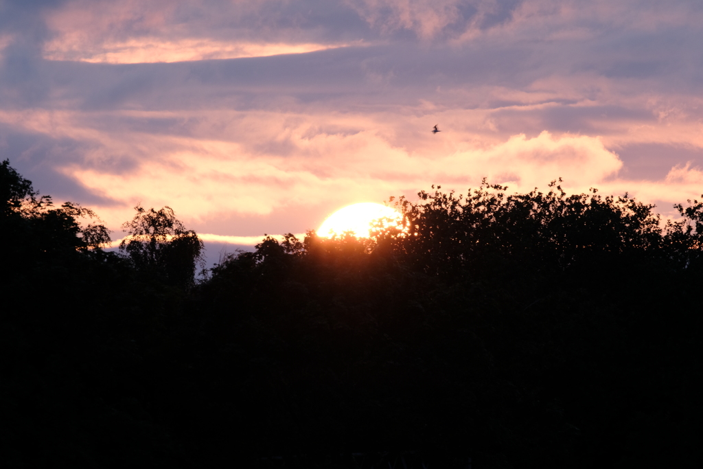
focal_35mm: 600
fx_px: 11718
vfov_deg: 2.3
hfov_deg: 3.4
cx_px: 352
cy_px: 234
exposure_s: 1/85
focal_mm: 400
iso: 400
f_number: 14
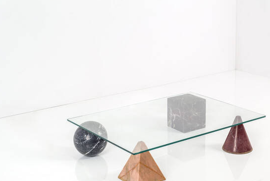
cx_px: 168
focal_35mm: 66
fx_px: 495
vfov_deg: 20.6
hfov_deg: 30.4
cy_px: 112
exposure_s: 1/160
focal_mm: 50
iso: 100
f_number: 10
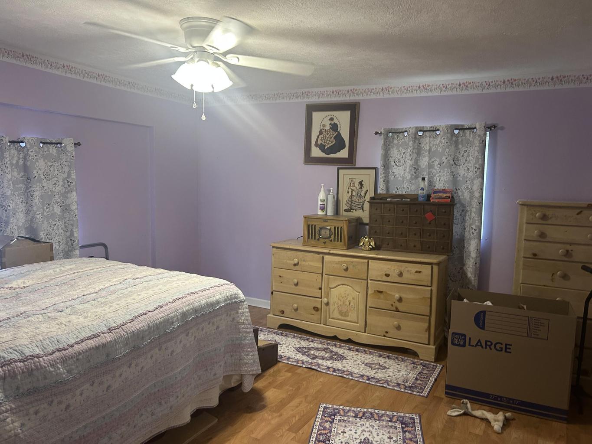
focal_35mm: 26
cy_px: 222
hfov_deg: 67.3
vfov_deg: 53.1
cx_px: 296
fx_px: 445
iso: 160
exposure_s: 1/60
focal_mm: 5.7
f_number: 1.5
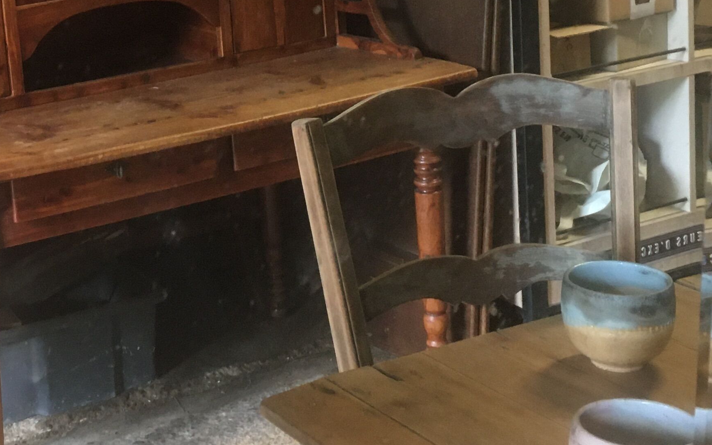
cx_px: 174
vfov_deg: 18.0
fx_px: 1378
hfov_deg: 28.5
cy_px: 41
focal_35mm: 71
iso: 200
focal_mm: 4.15
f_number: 2.2
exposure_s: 1/33
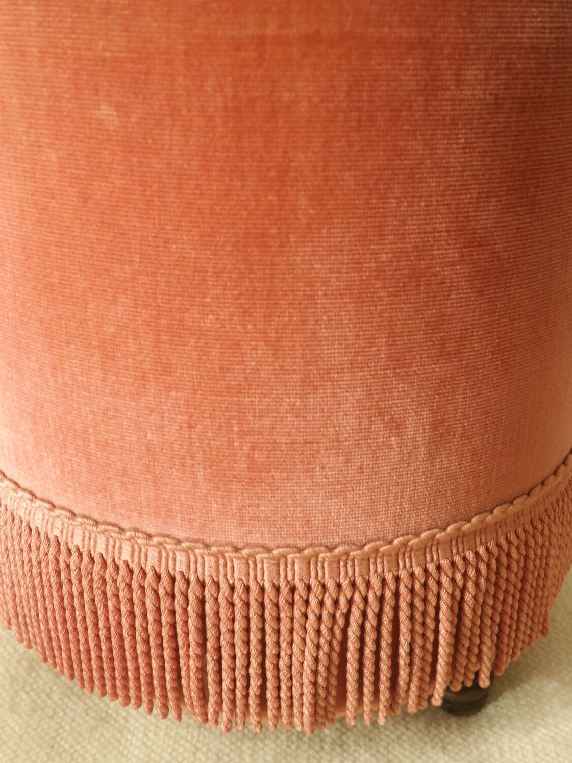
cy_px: 381
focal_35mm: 40
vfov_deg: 46.8
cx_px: 285
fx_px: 881
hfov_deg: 36.0
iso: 800
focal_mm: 24
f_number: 5.6
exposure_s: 1/30
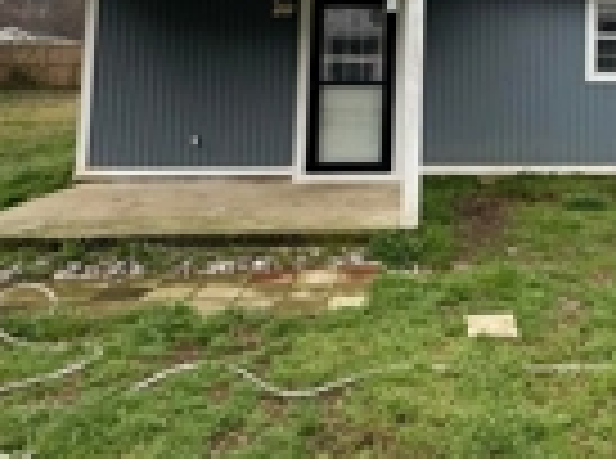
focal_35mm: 41
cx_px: 558
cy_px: 14
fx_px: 728
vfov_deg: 32.5
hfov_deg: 42.1
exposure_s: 1/194
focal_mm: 2.22
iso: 40
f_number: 2.2
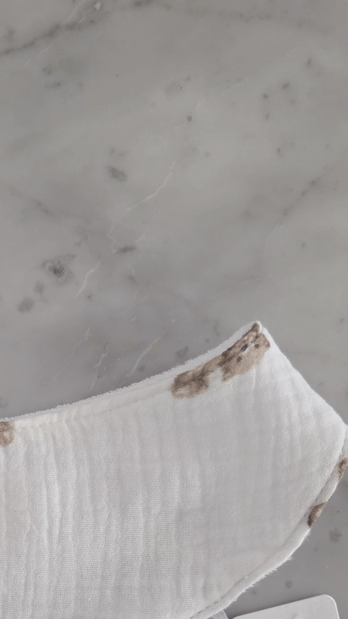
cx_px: -15
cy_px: 524
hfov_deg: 26.0
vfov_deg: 44.2
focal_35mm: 43
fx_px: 705
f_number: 1.7
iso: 400
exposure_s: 1/66.2
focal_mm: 6.3
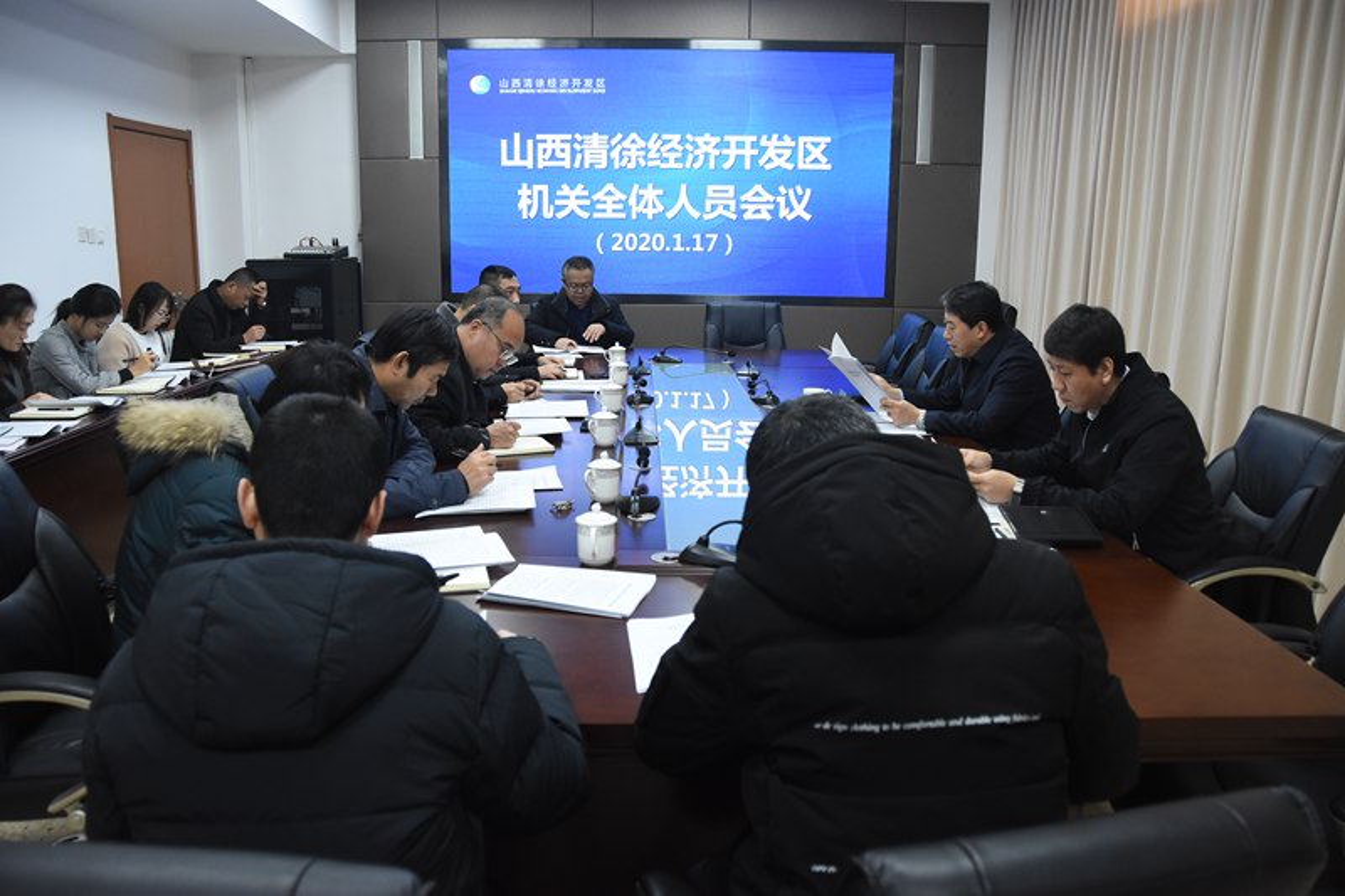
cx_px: 672
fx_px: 1008
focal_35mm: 27
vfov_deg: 47.9
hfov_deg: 67.4
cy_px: 448
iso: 1600
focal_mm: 18
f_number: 3.5
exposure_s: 1/125
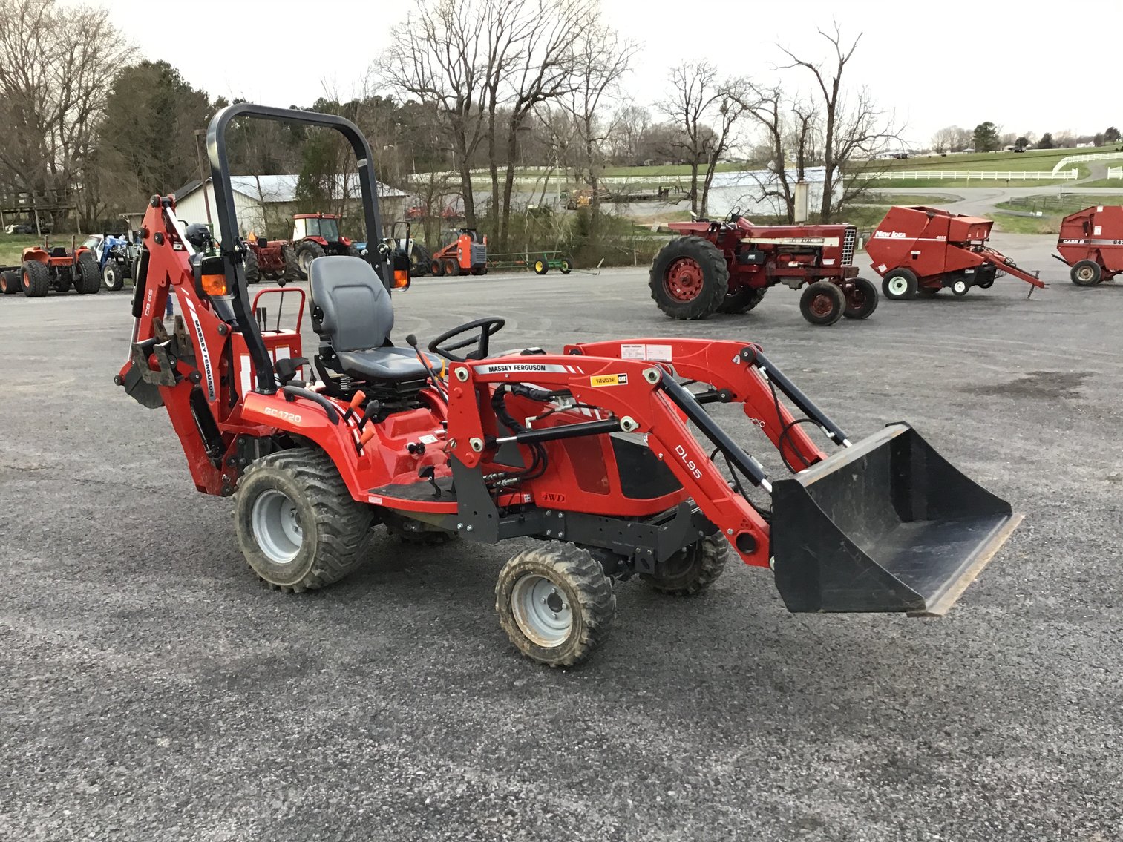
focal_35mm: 31
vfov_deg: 45.4
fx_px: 1006
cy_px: 421
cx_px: 562
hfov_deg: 58.3
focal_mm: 3.3
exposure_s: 1/30
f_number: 2.4
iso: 40
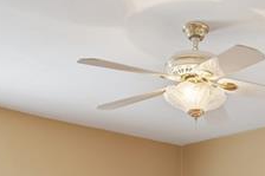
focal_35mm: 64
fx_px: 471
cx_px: 257
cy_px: 268
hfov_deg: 29.6
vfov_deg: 18.6
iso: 400
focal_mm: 14
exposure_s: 1/15
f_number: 8
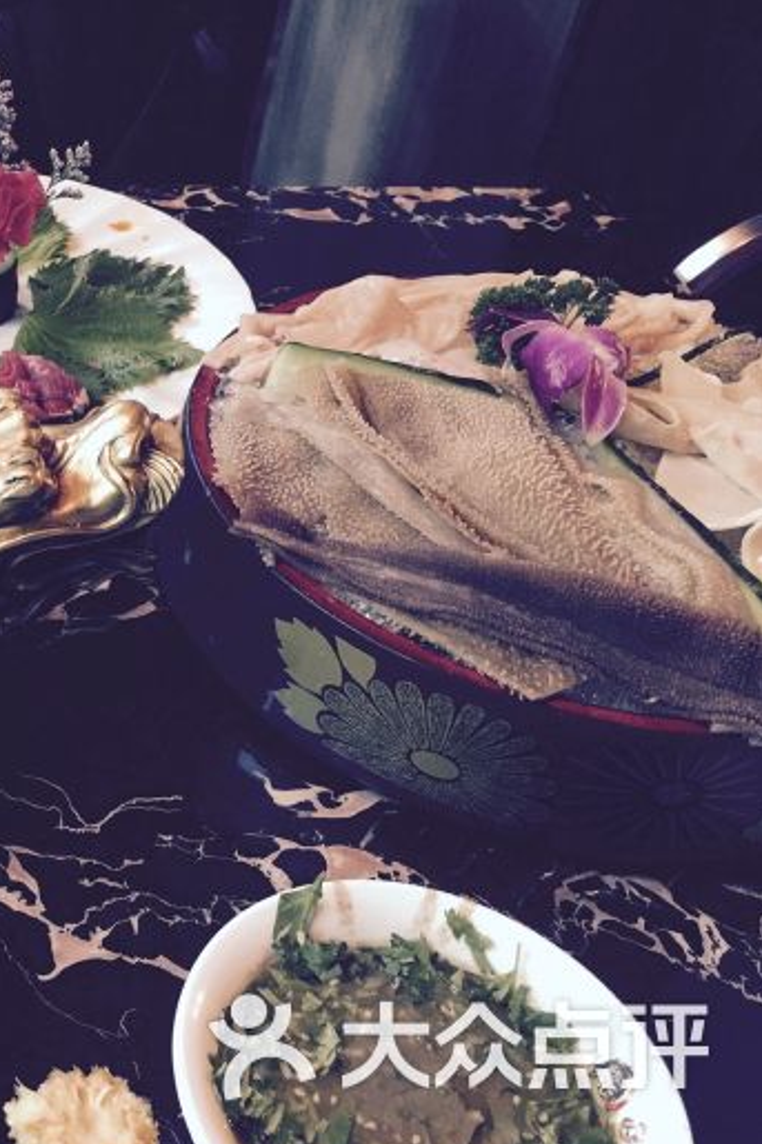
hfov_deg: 30.2
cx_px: -11
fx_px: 1303
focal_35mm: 41
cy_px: 579
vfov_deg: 47.4
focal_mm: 4.15
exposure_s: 1/8
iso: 125
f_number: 2.2
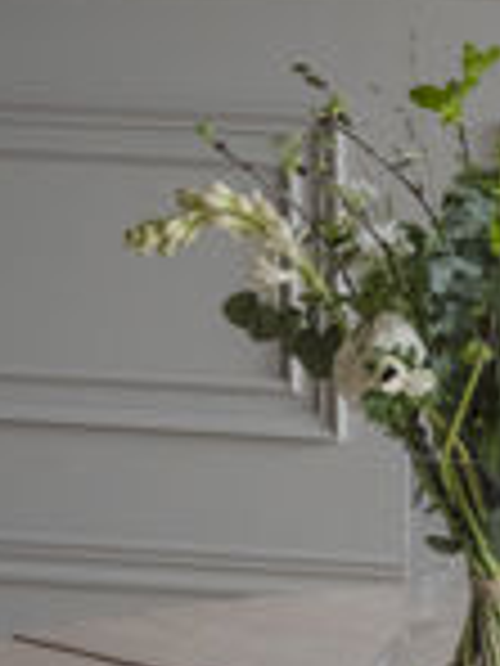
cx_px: 912
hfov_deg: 5.7
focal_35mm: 255
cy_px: 720
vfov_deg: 7.7
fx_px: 4911
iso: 640
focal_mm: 41
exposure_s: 1/125
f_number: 4
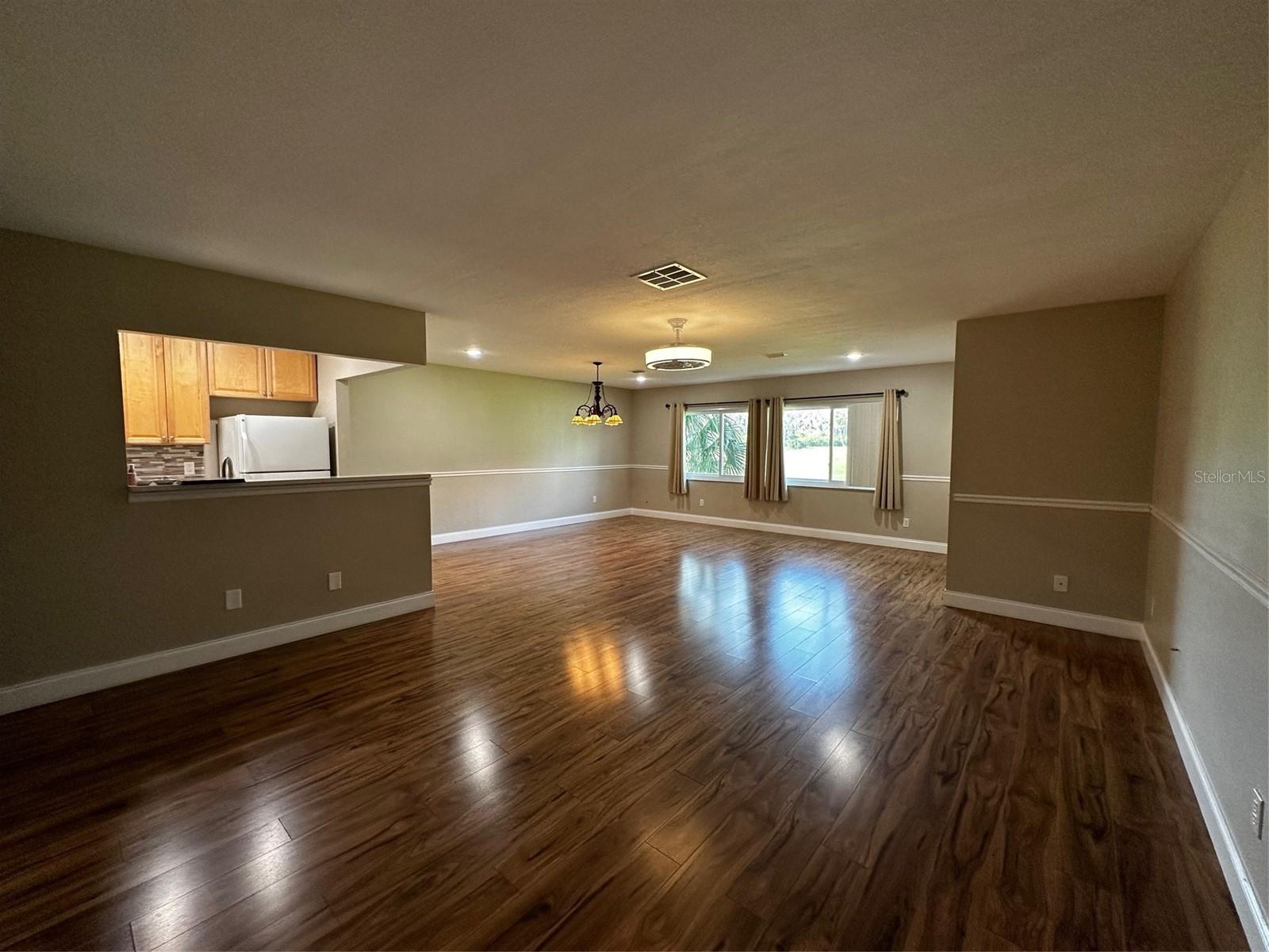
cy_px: 476
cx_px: 634
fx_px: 513
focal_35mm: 14
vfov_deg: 85.7
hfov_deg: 102.1
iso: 160
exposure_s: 1/120
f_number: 2.2
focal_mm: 2.22
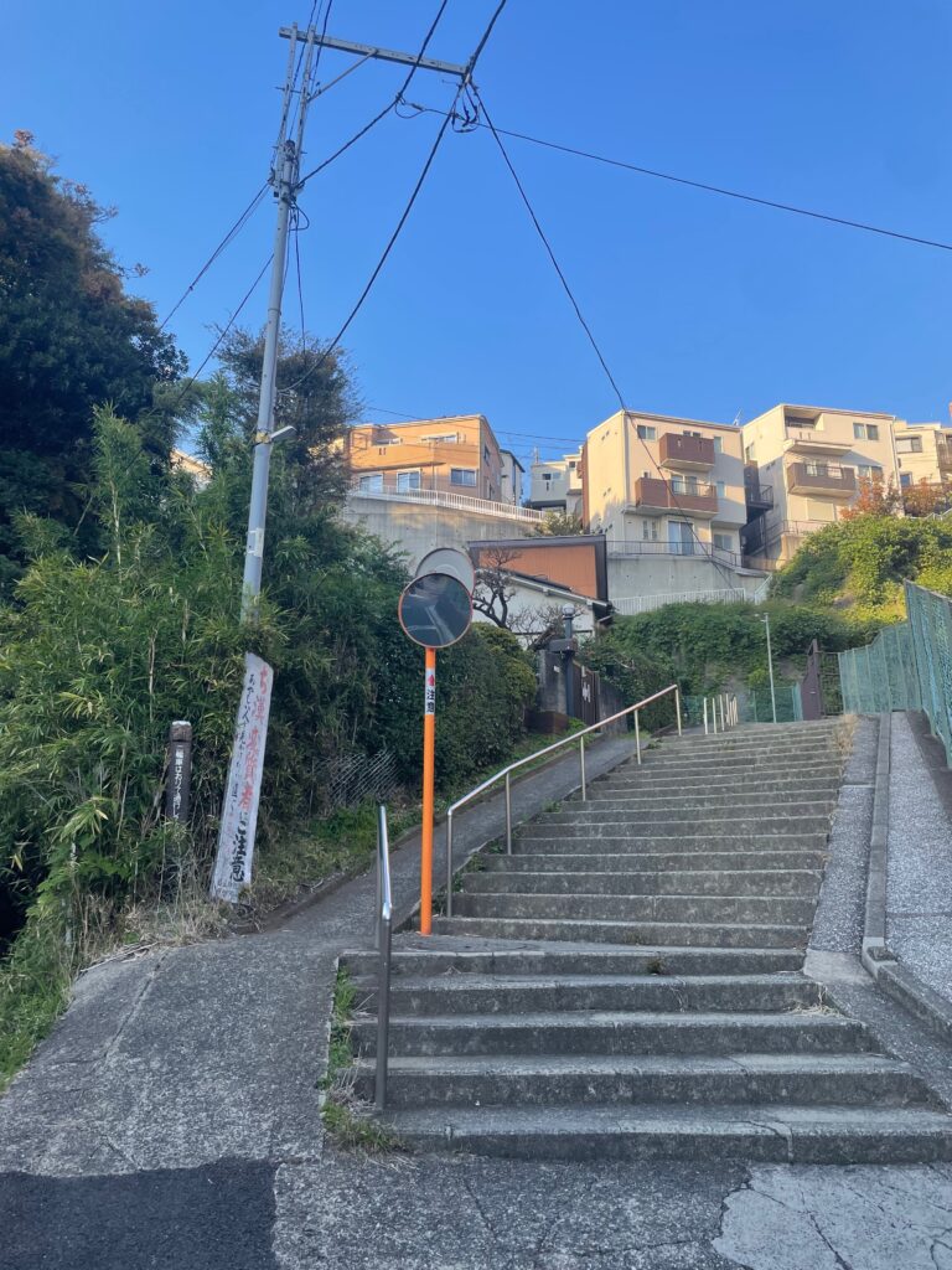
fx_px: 953
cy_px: 635
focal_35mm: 26
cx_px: 476
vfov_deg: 67.3
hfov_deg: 53.1
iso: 32
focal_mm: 4.2
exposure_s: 1/764
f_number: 1.6
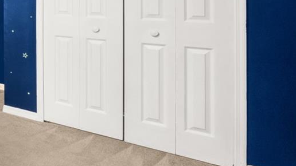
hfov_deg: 32.3
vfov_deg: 28.0
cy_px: -13
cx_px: -120
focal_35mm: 39
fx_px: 306
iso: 400
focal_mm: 12
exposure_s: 1.3
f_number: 11
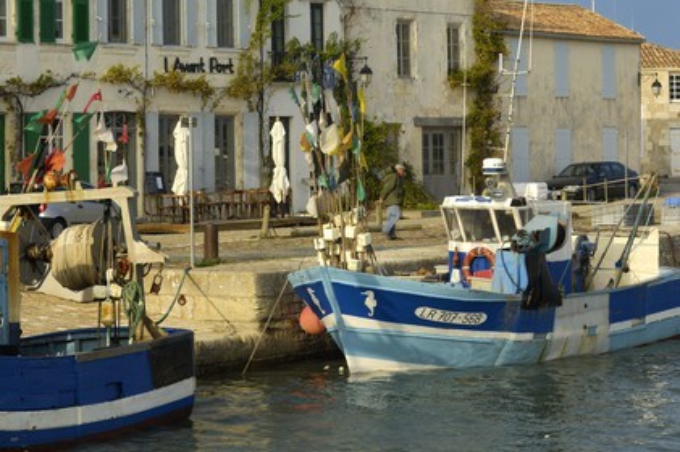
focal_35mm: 120
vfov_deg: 11.4
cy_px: 226
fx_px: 2265
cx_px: 340
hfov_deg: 17.1
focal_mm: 80
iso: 100
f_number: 5
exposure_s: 1/400
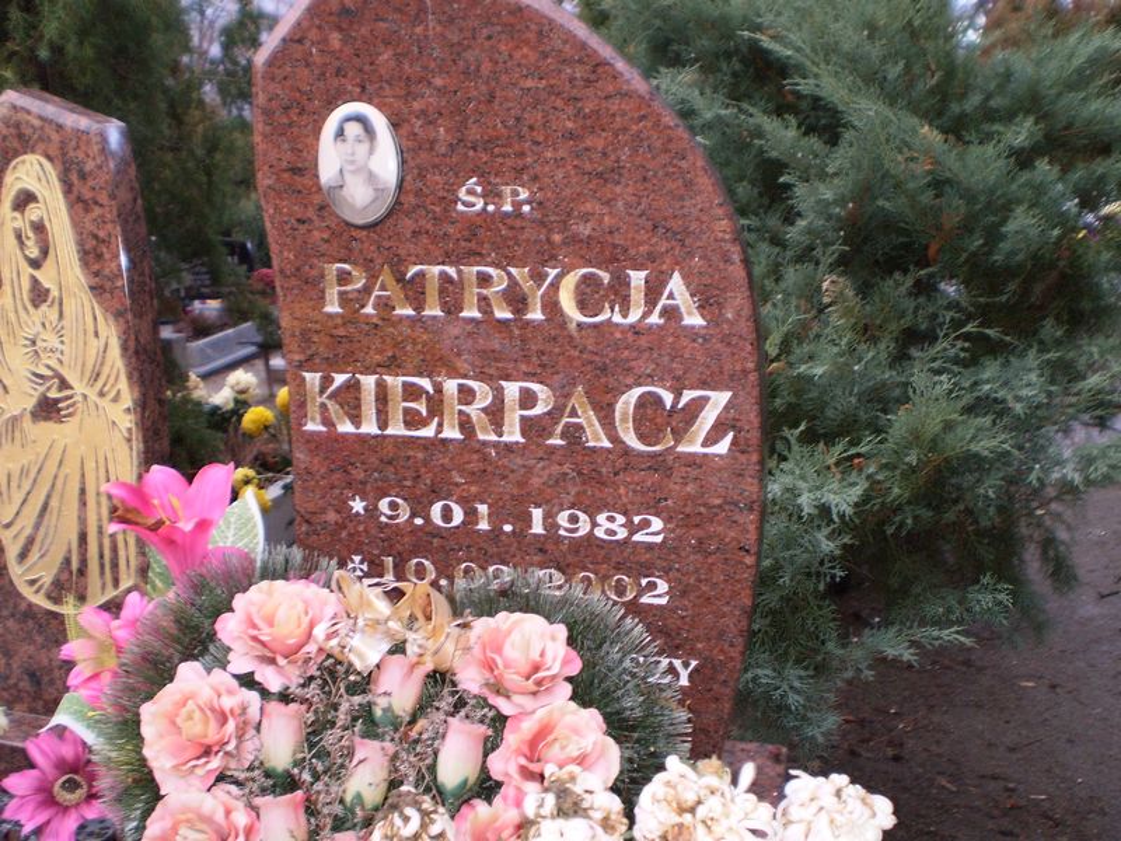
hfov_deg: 51.4
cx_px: 560
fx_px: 1166
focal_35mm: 36
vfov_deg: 39.7
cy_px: 420
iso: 125
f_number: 3.1
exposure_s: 1/30
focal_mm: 6.3
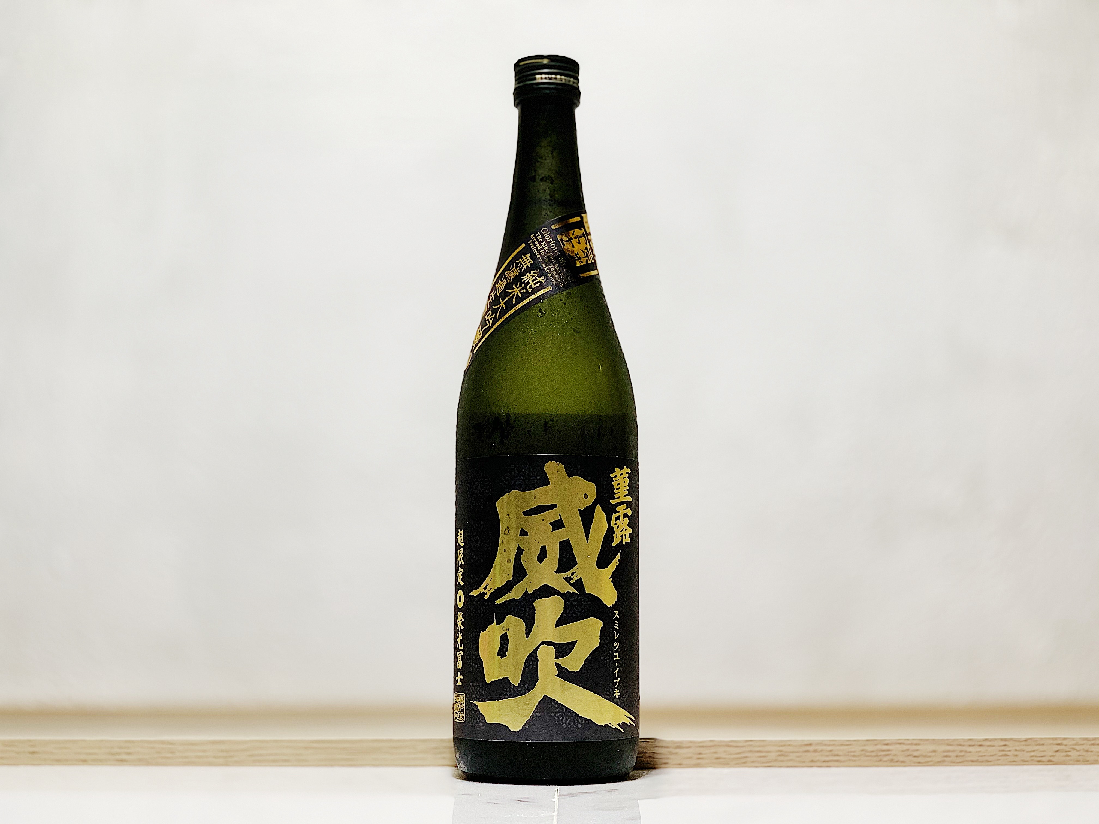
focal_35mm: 52
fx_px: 1651
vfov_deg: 28.0
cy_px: 412
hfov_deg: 36.8
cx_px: 550
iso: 80
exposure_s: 1/48
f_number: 2.4
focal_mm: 6
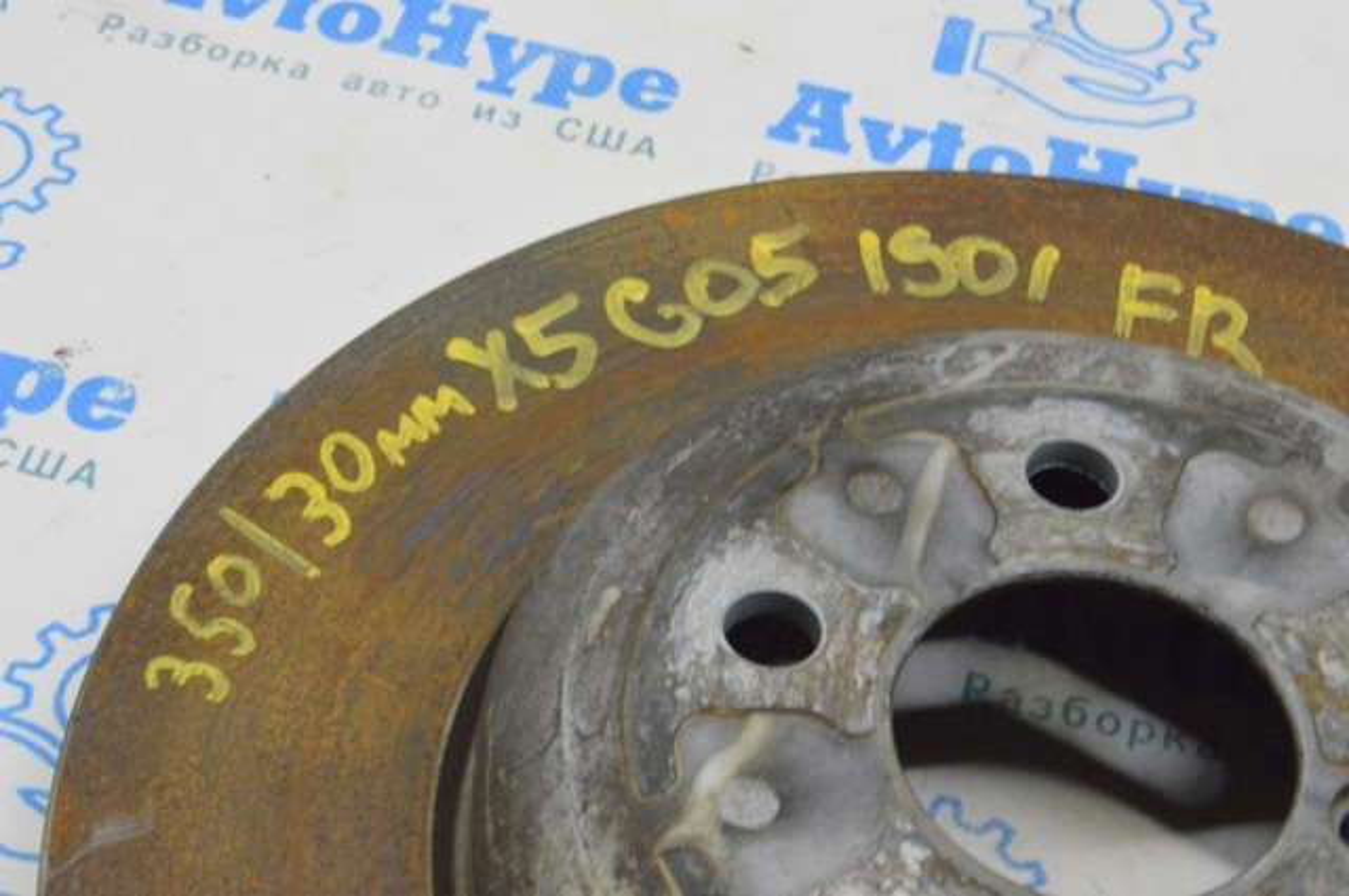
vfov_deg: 17.4
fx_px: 2919
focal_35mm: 78
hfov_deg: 26.0
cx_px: 674
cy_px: 448
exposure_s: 1/20
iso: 6400
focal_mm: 52
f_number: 20
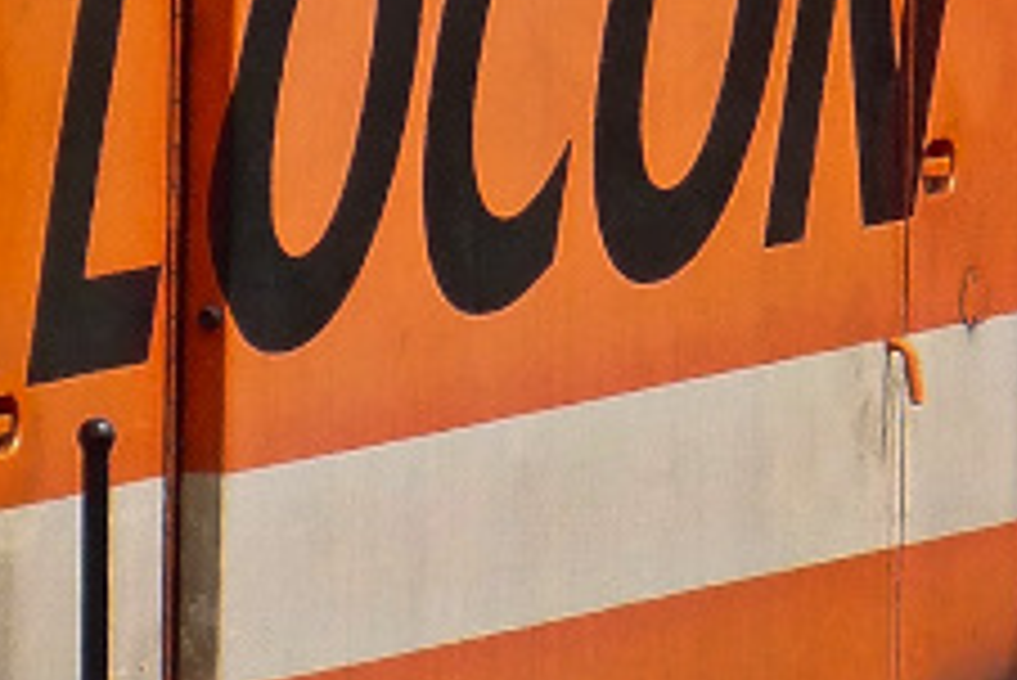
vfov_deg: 0.9
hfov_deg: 1.4
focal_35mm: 1497
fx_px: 42316
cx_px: 598
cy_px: 621
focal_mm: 48.8
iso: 100
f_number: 4
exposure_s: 1/800
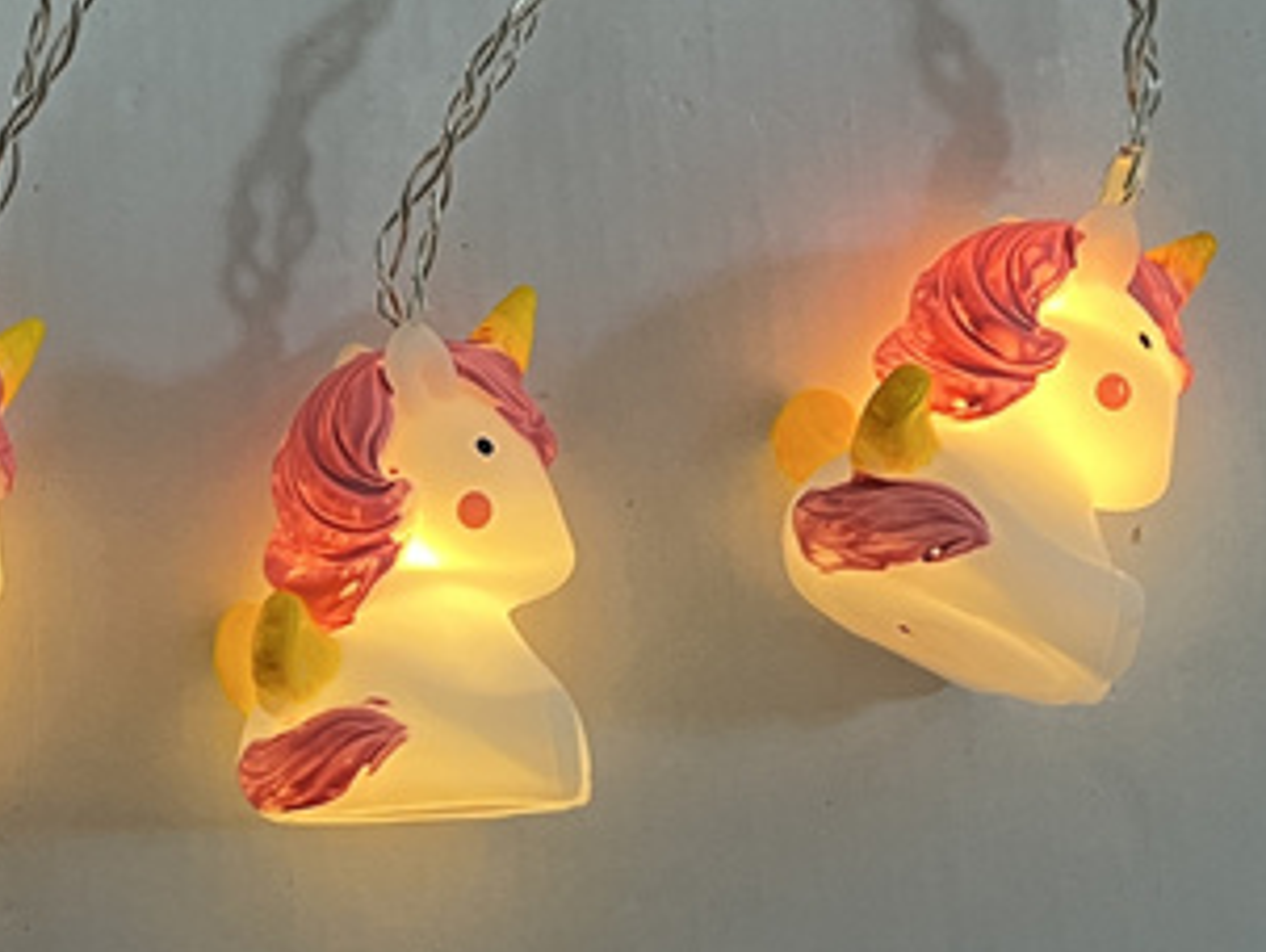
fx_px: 3148
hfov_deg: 21.6
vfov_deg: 16.1
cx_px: -113
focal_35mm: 86
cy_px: -377
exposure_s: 1/50
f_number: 1.6
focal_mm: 5.1
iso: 200
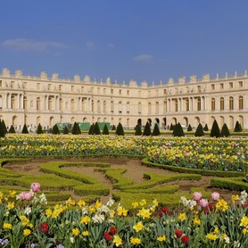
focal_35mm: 54
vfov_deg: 31.6
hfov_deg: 31.1
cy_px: 124
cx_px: 65
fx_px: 438
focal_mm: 42
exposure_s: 1/80
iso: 100
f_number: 16
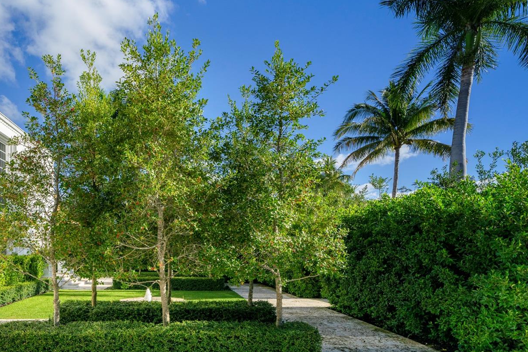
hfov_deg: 79.3
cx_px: 189
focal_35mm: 21
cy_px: 171
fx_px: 308
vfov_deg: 59.5
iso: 320
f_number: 11
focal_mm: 16
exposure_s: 1/500
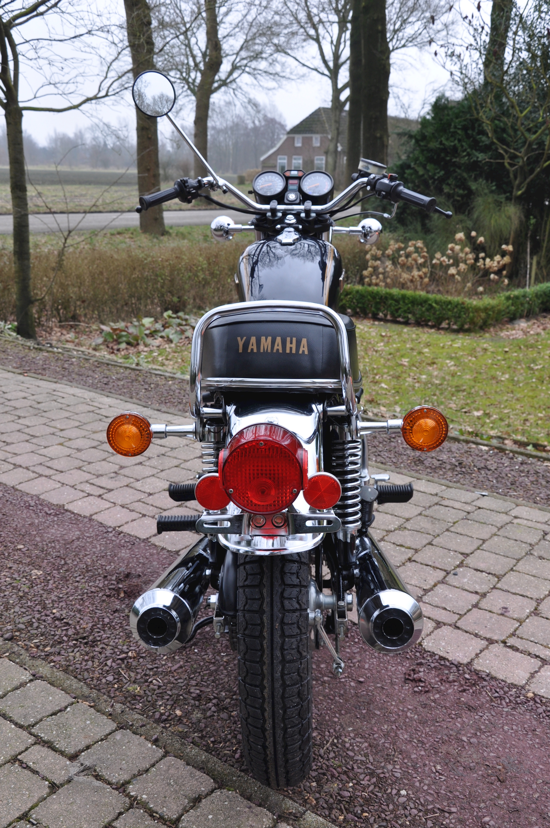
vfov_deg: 51.3
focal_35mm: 38
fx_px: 862
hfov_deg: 35.4
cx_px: 275
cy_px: 414
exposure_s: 1/60
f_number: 8
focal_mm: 25
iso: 200
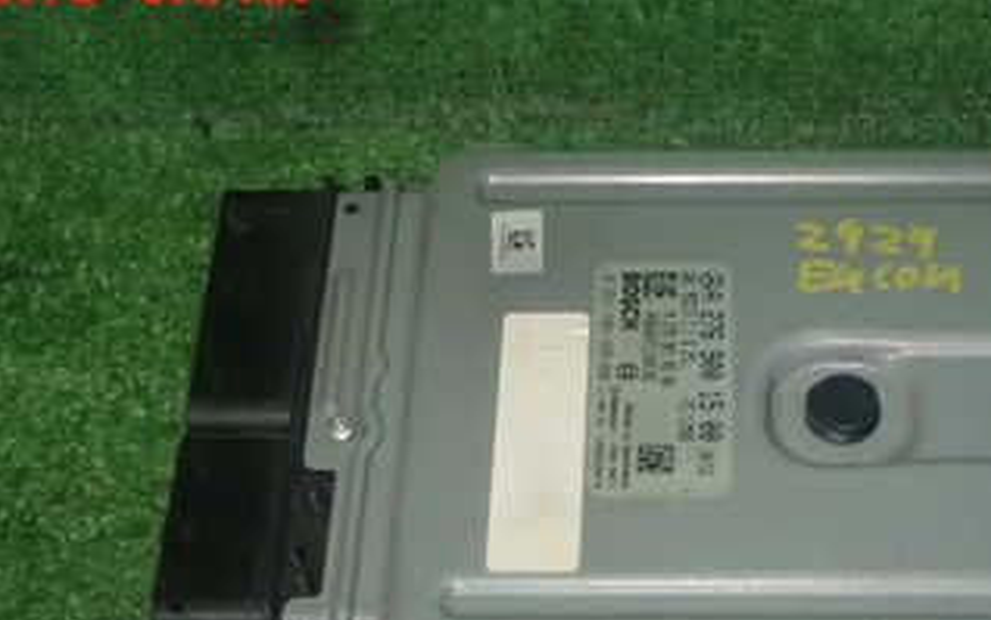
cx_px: 676
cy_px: 645
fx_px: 2378
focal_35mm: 88
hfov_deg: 23.4
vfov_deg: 14.6
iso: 800
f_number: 9
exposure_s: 1/40
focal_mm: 7.84
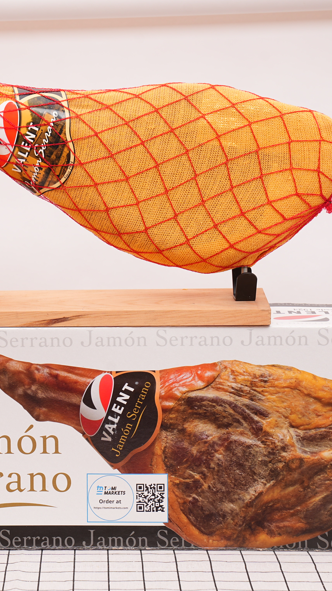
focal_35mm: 109
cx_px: 65
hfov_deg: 11.1
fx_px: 1706
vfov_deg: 19.6
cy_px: 295
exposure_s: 1/160
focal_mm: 69
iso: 100
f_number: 7.1
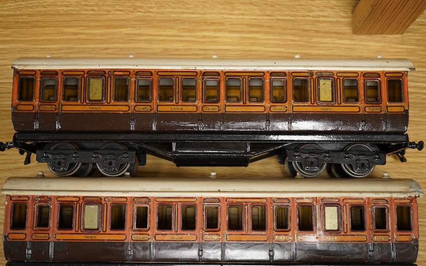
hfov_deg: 43.5
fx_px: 534
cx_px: 213
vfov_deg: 28.0
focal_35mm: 46
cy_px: 128
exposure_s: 1/125
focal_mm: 30
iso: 1250
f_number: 5.6
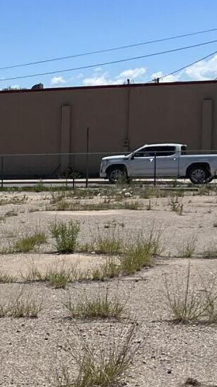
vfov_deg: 20.6
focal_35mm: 103
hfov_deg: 10.9
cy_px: 292
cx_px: -192
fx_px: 1055
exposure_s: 1/7463
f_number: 1.5
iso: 50
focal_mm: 5.7
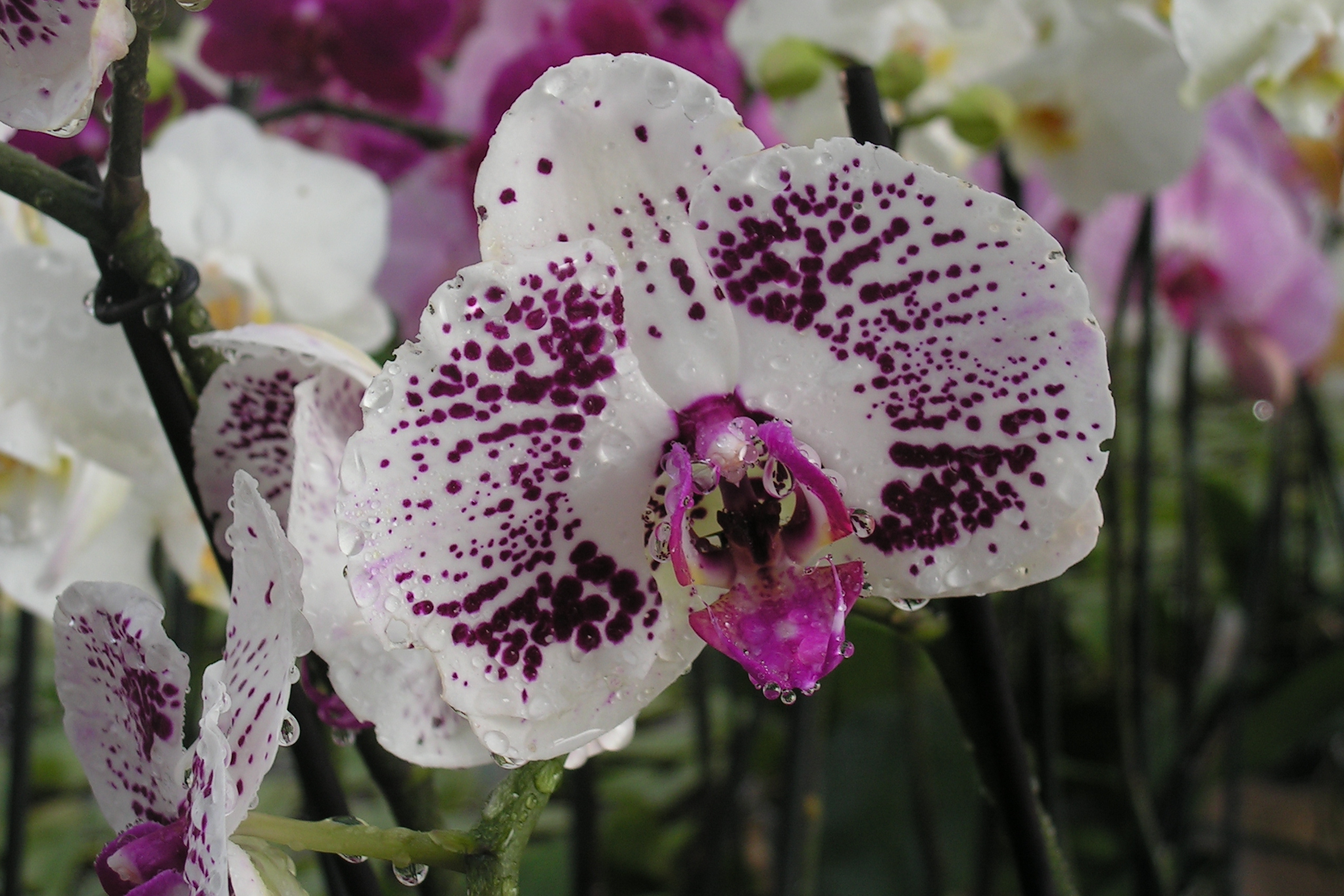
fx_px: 2762
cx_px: 672
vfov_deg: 18.4
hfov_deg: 27.3
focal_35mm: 74
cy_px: 404
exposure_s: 1/100
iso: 64
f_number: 3.3
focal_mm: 11.9
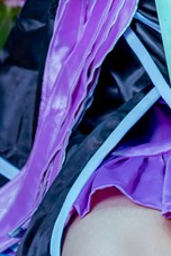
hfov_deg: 3.1
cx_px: 371
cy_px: -312
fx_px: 3182
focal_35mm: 448
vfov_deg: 4.5
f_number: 3.5
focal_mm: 85
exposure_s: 1/125
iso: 160
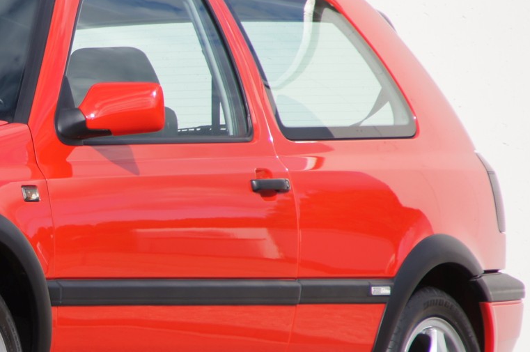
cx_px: -101
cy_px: 250
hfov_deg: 3.0
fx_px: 10011
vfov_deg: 2.0
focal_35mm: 681
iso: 100
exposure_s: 1/400
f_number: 6.3
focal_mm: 180
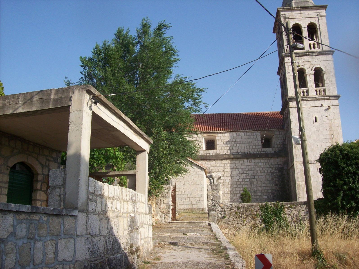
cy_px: 134
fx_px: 373
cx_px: 180
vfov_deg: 39.6
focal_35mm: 36
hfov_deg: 51.4
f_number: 4.8
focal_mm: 6
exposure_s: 1/475
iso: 80
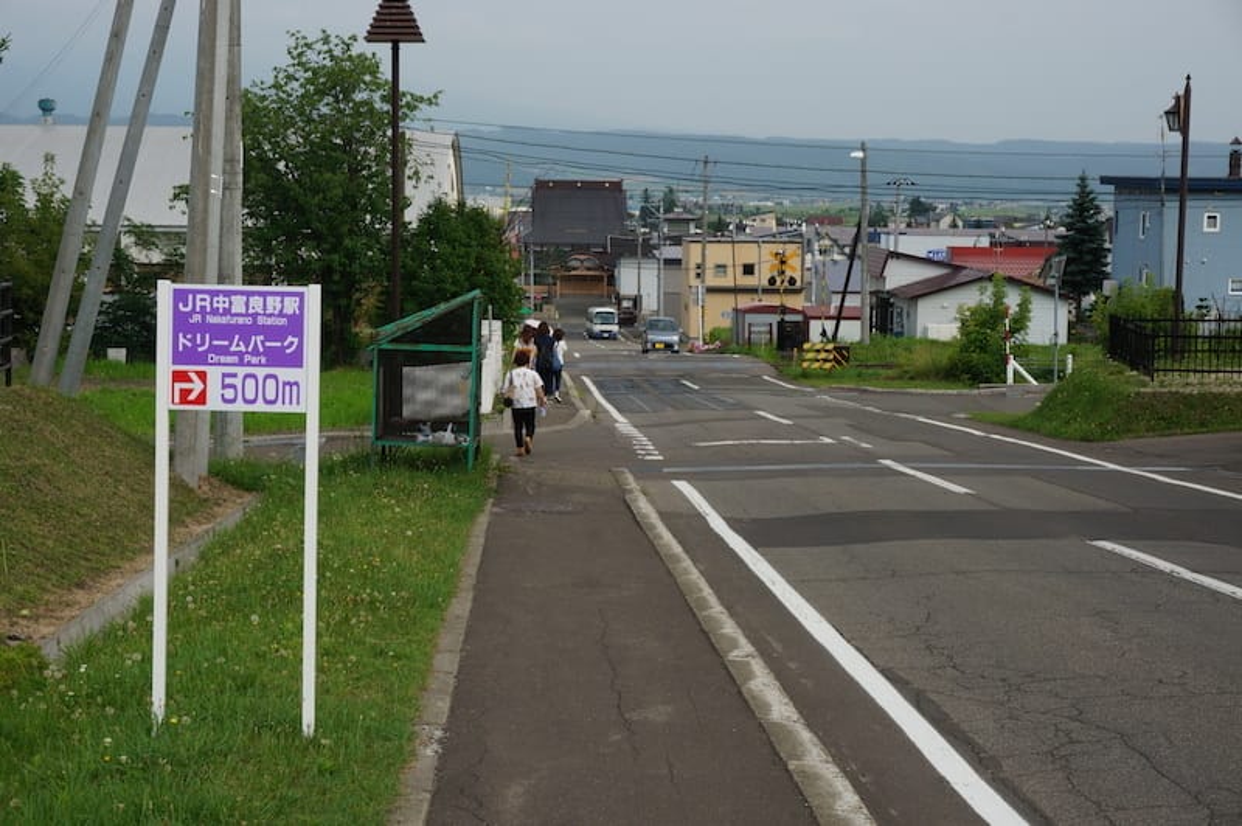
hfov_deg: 34.2
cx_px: 621
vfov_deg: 23.1
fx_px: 2017
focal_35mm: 58
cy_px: 413
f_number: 13
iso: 100
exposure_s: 1/100
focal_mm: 39
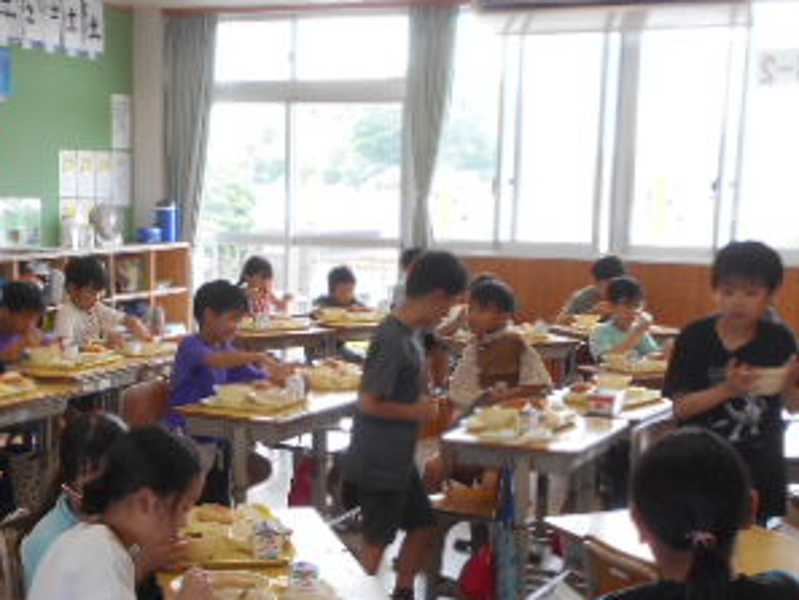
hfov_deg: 34.1
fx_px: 1293
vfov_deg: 25.8
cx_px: 277
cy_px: 457
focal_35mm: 56
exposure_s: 1/50
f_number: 3.2
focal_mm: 4.6
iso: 80
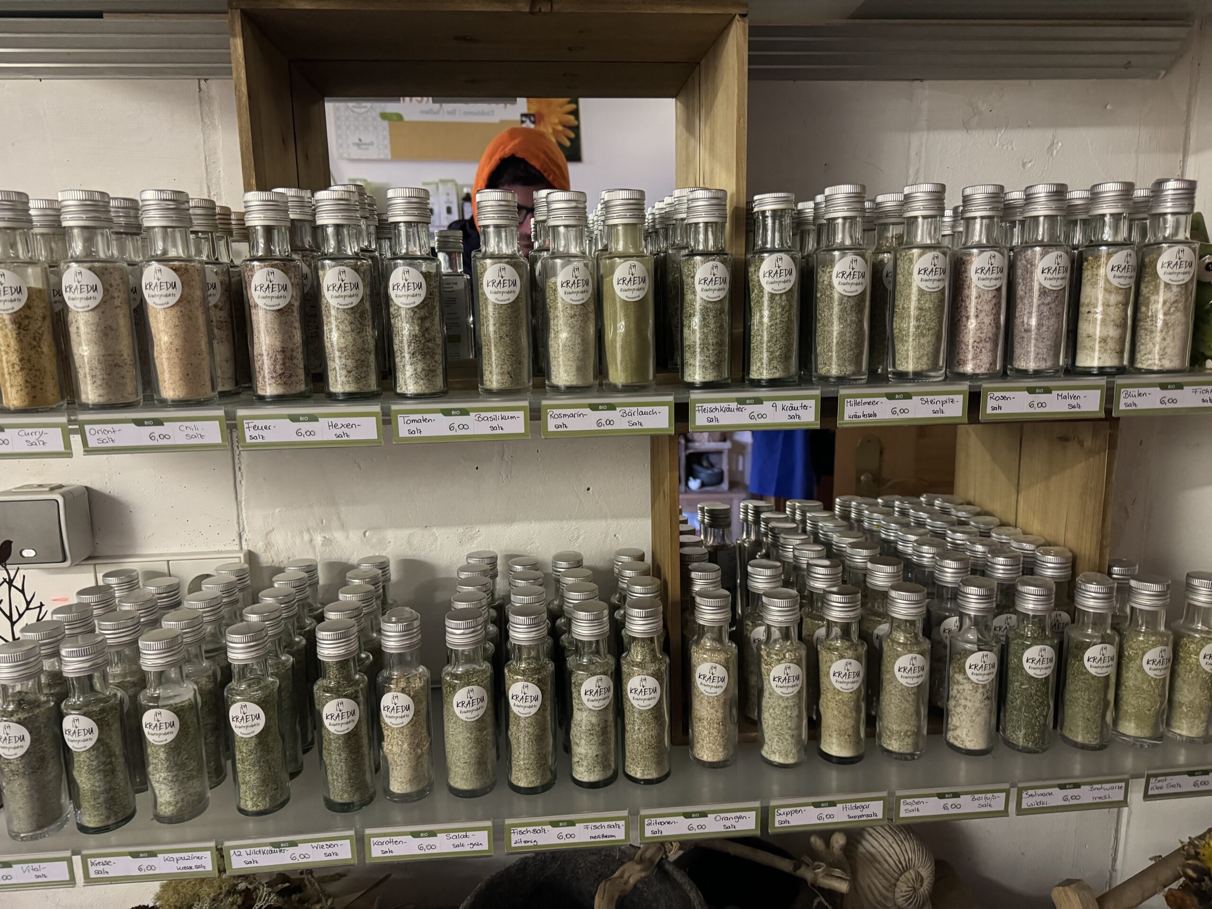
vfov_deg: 56.8
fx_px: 840
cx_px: 606
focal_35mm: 24
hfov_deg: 71.6
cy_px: 454
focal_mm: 6.76
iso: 800
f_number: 1.78
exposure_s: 1/33
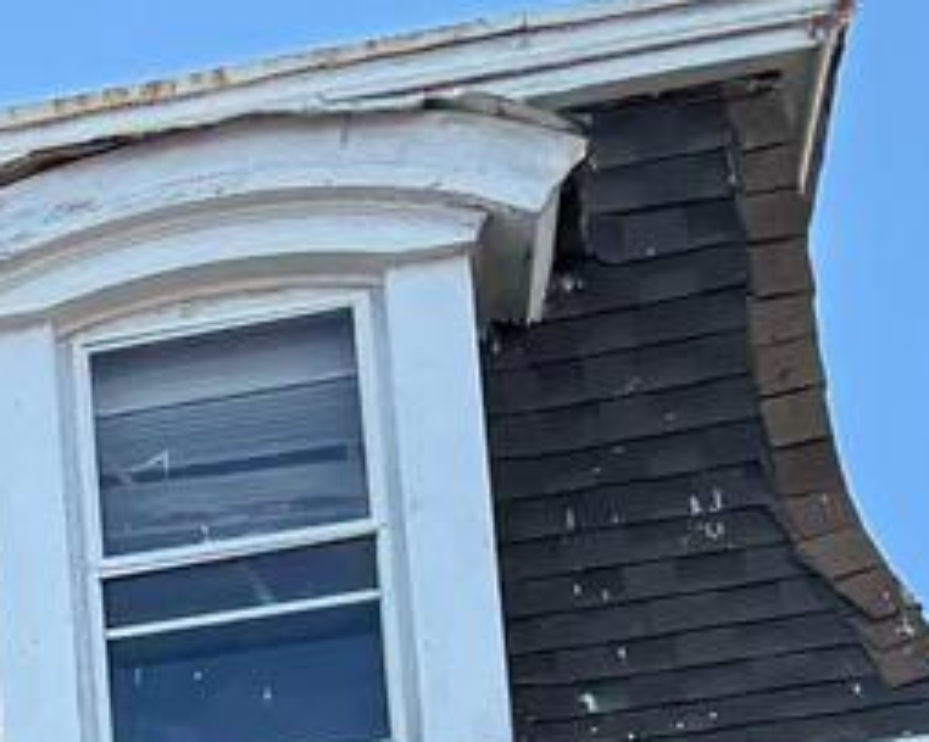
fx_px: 5634
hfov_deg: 8.0
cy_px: 2365
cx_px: -1887
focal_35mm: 205
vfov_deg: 6.7
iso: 64
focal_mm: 5.96
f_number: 1.6
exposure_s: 1/1484
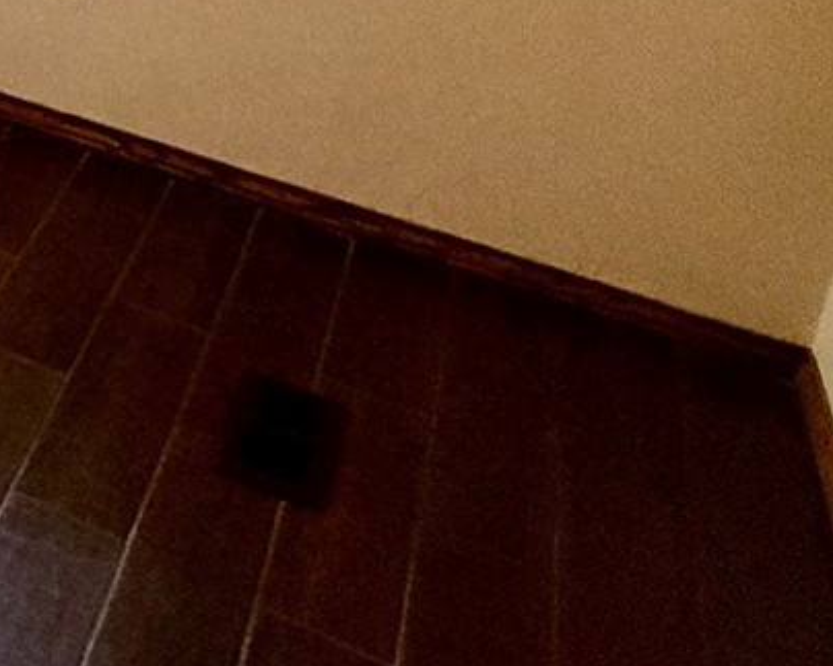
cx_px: -715
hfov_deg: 20.0
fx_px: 1602
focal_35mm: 65
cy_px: -291
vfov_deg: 20.6
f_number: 2.2
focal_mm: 2.22
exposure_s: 1/120
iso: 100
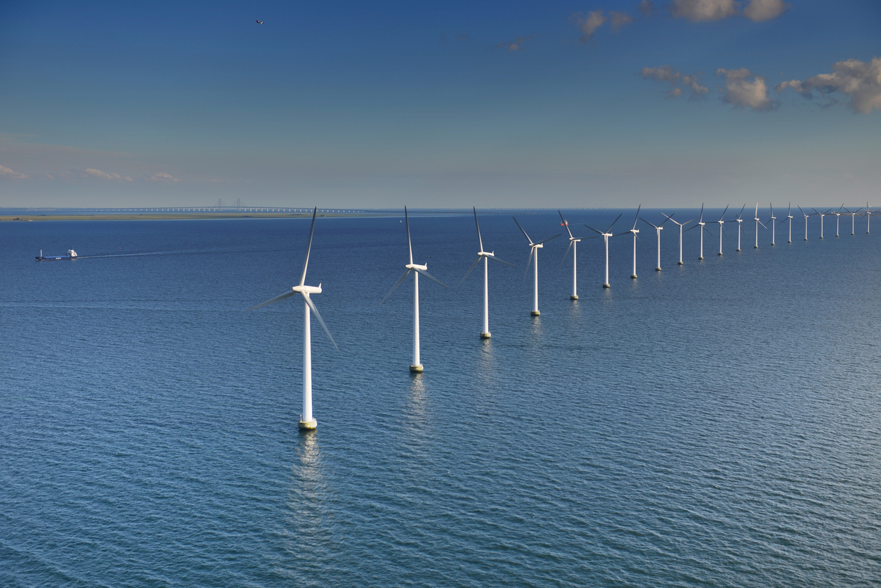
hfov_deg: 41.1
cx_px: 440
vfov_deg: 28.1
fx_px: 1175
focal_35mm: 48
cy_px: 294
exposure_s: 1/1600
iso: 100
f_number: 4
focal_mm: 48
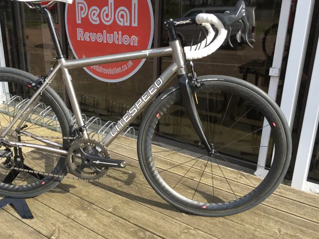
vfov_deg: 41.8
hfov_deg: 53.7
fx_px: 313
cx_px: 135
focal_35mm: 34
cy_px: 115
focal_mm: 4.15
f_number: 2.2
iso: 32
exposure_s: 1/879
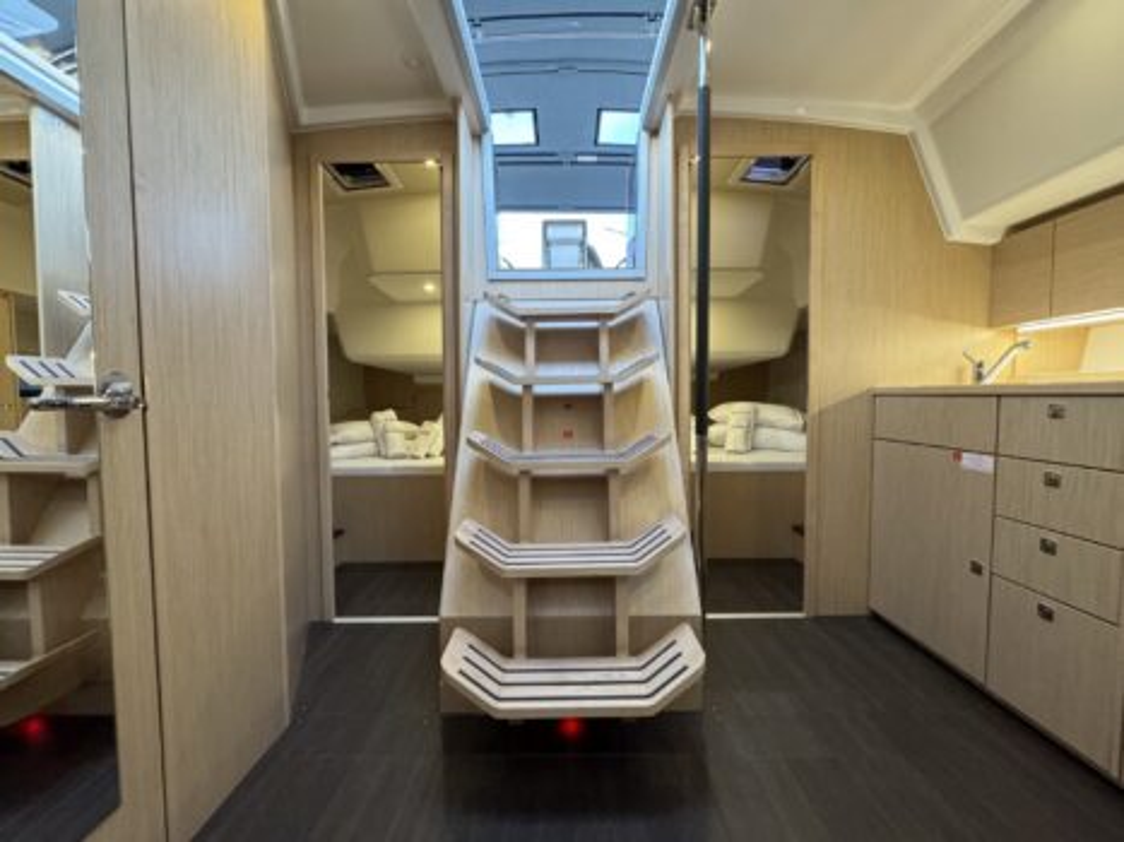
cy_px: 421
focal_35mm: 14
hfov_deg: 102.1
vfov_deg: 85.6
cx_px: 562
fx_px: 454
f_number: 2.2
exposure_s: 1/90
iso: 320
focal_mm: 2.22
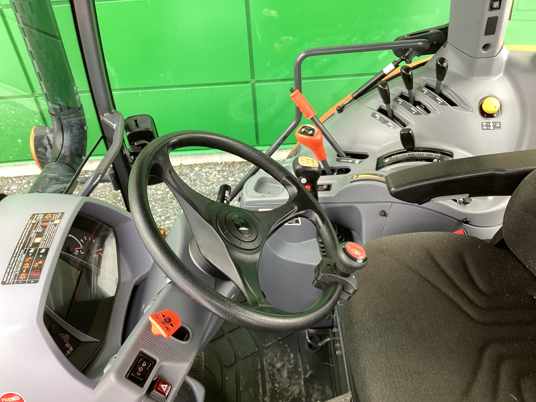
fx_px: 480
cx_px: 268
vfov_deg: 45.4
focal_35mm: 31
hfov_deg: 58.4
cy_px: 201
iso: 64
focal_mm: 3.3
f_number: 2.4
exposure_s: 1/60
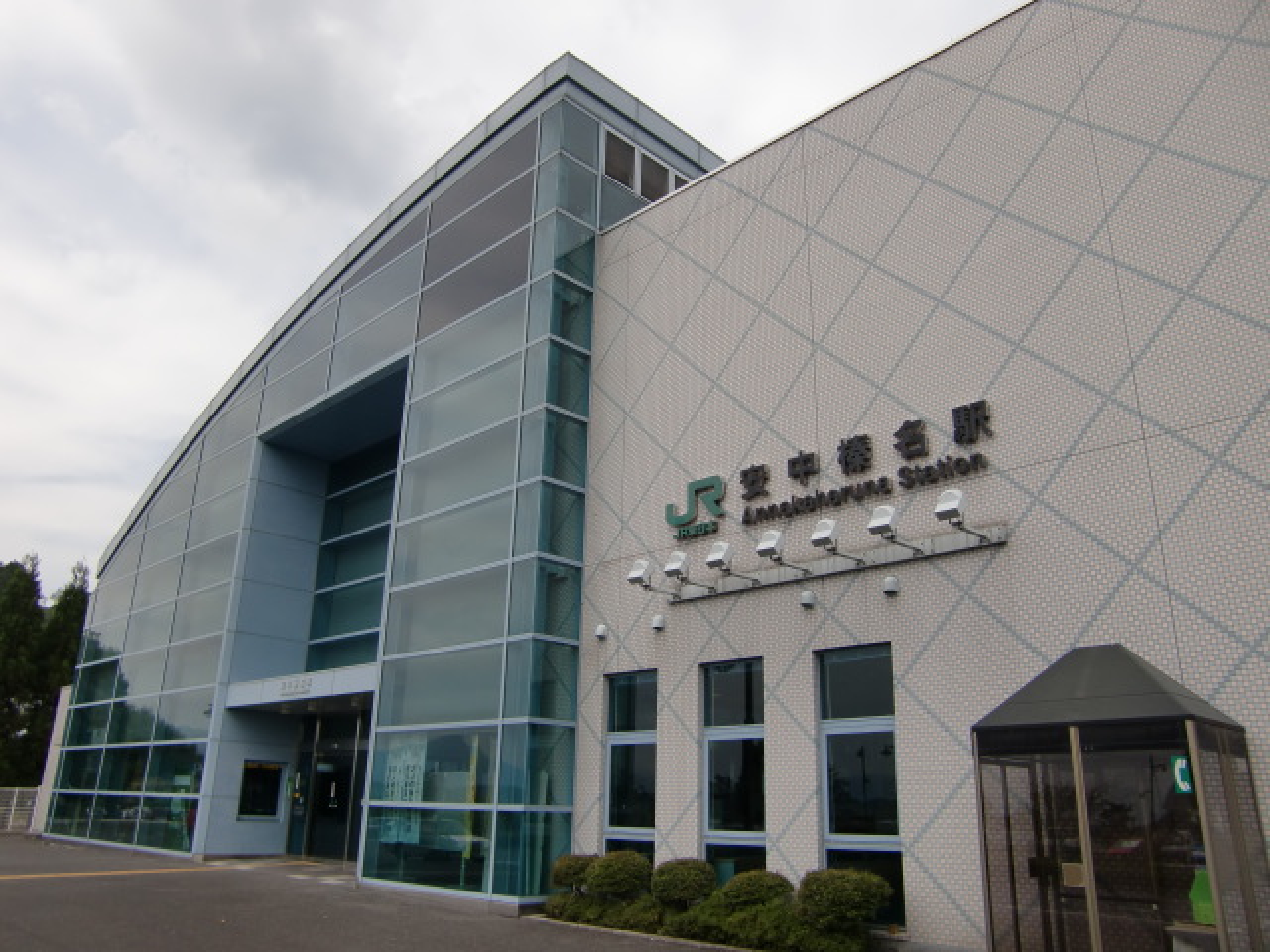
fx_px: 1027
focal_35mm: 28
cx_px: 635
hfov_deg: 63.4
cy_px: 476
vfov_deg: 49.7
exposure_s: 1/200
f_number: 7
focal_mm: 4.9
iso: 64
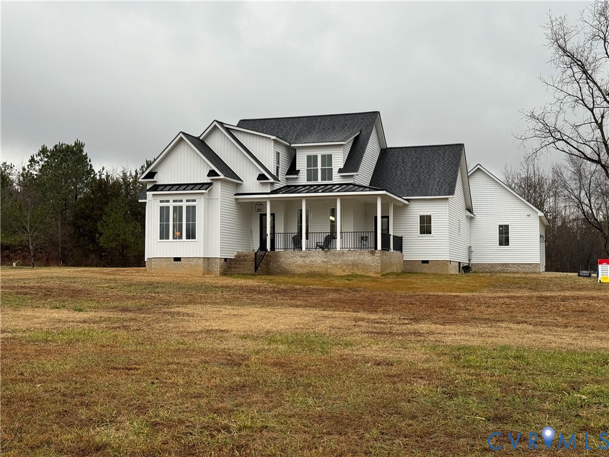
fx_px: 844
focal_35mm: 48
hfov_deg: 39.7
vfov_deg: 30.3
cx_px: 304
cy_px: 228
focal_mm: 6.76
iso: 64
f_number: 1.78
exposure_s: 1/487
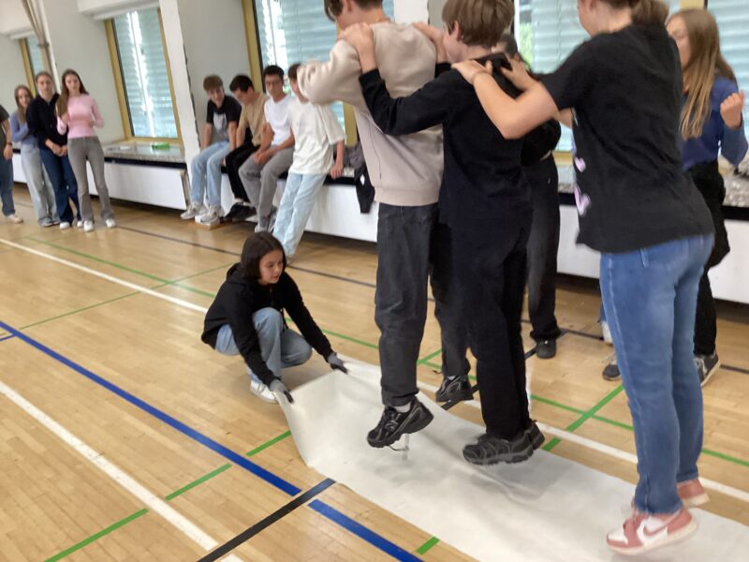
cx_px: 374
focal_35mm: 31
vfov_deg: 45.4
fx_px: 671
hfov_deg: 58.4
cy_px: 281
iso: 200
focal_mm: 3.3
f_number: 2.4
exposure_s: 1/50
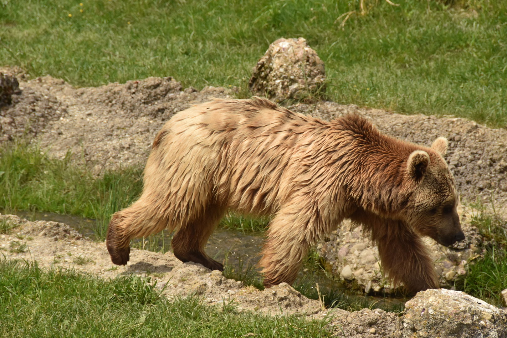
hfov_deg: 8.1
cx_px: 254
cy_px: 169
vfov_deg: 5.4
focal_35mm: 255
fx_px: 3591
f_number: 10
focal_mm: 170
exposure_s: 1/1000
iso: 500
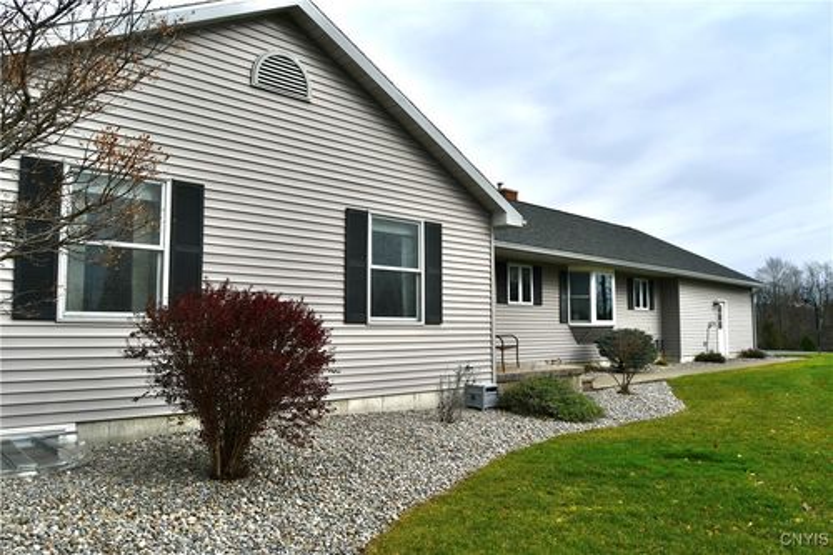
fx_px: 625
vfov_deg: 47.9
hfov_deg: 67.4
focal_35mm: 27
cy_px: 278
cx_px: 416
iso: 100
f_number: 8
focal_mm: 18
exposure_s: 1/250
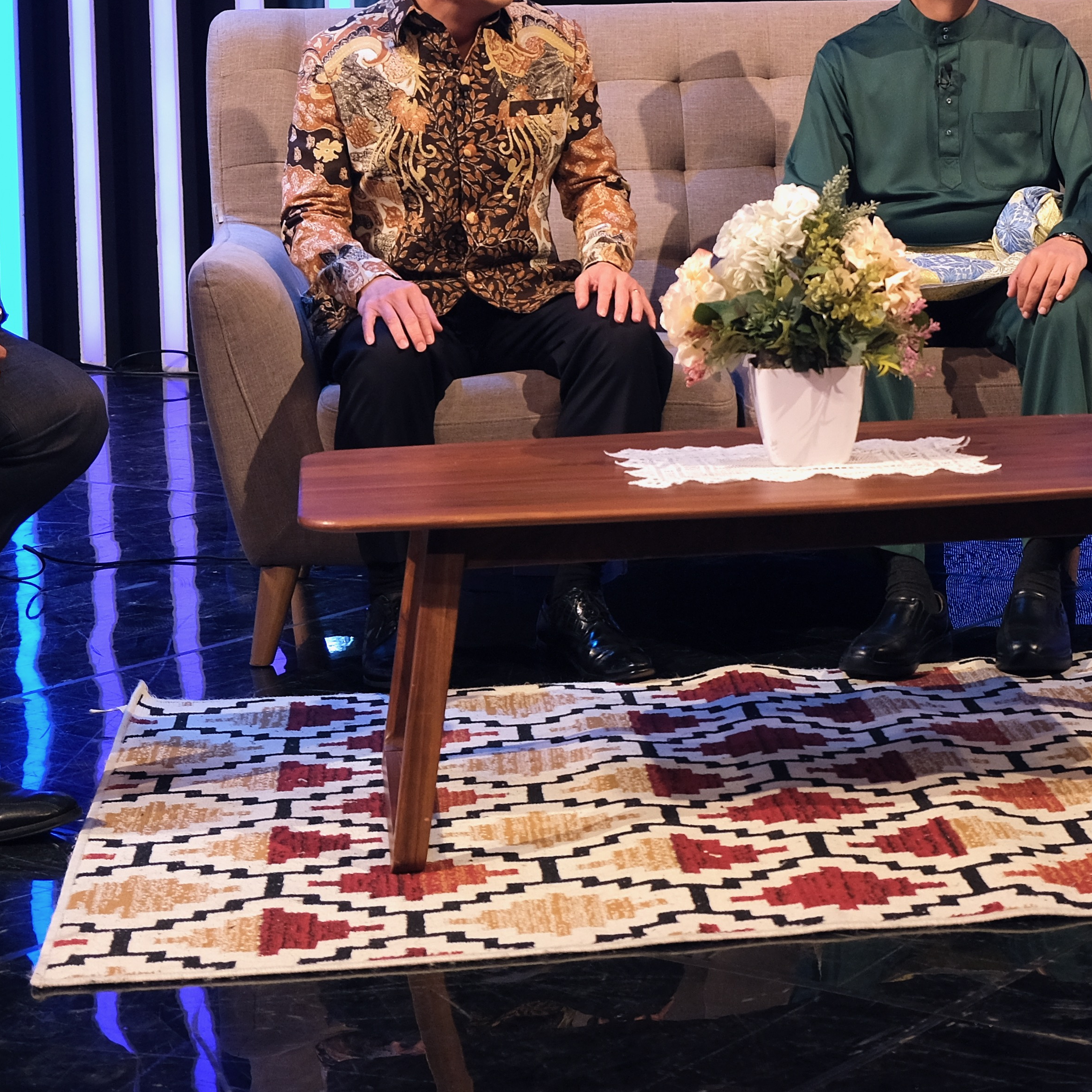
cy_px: 227
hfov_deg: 19.9
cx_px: 931
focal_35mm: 86
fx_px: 3069
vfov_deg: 20.0
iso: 640
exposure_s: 1/60
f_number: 4
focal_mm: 25.4
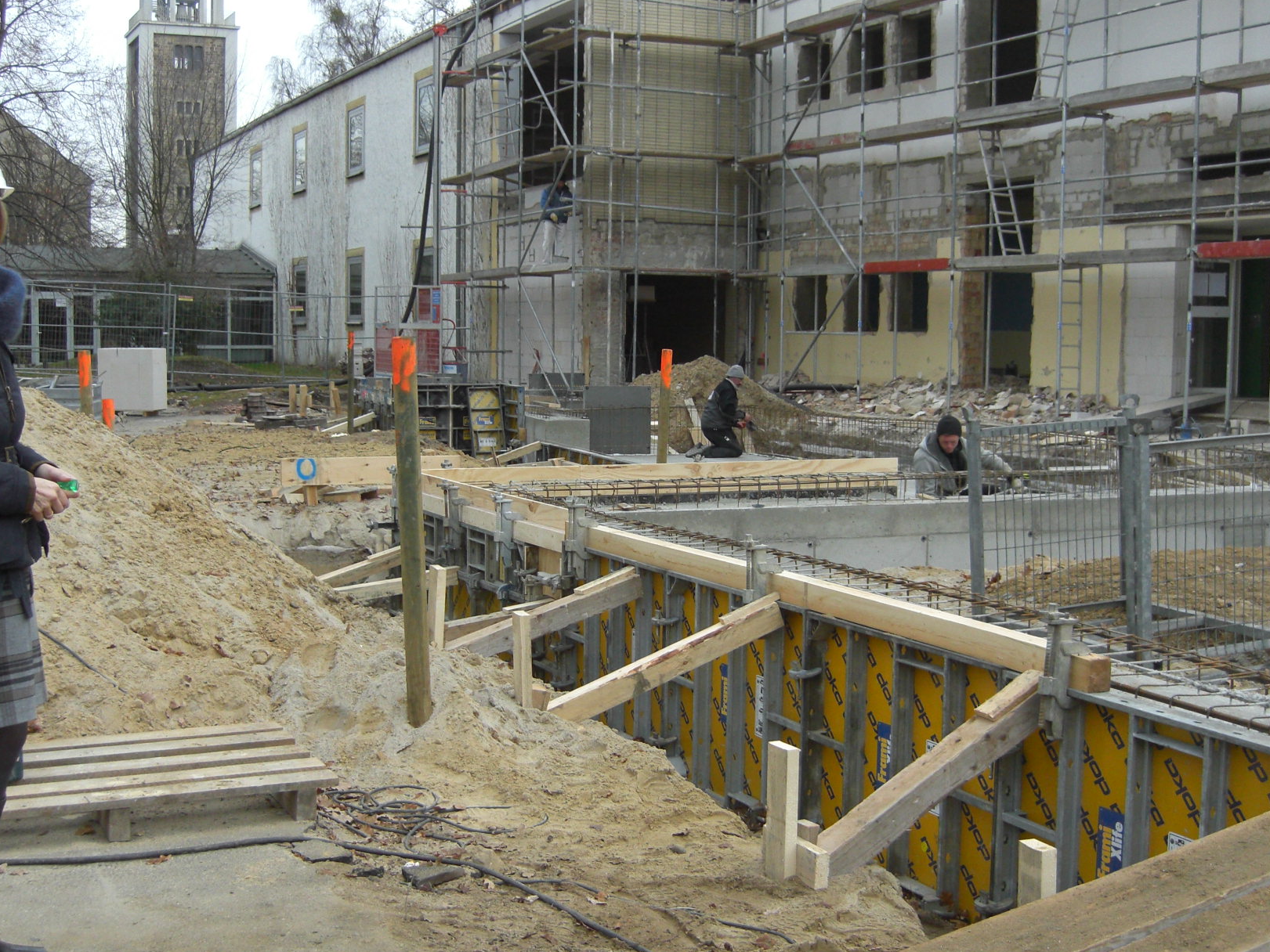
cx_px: 633
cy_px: 506
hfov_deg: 39.7
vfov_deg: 30.3
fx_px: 1761
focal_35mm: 48
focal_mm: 7.9
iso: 200
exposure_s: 1/160
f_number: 2.8
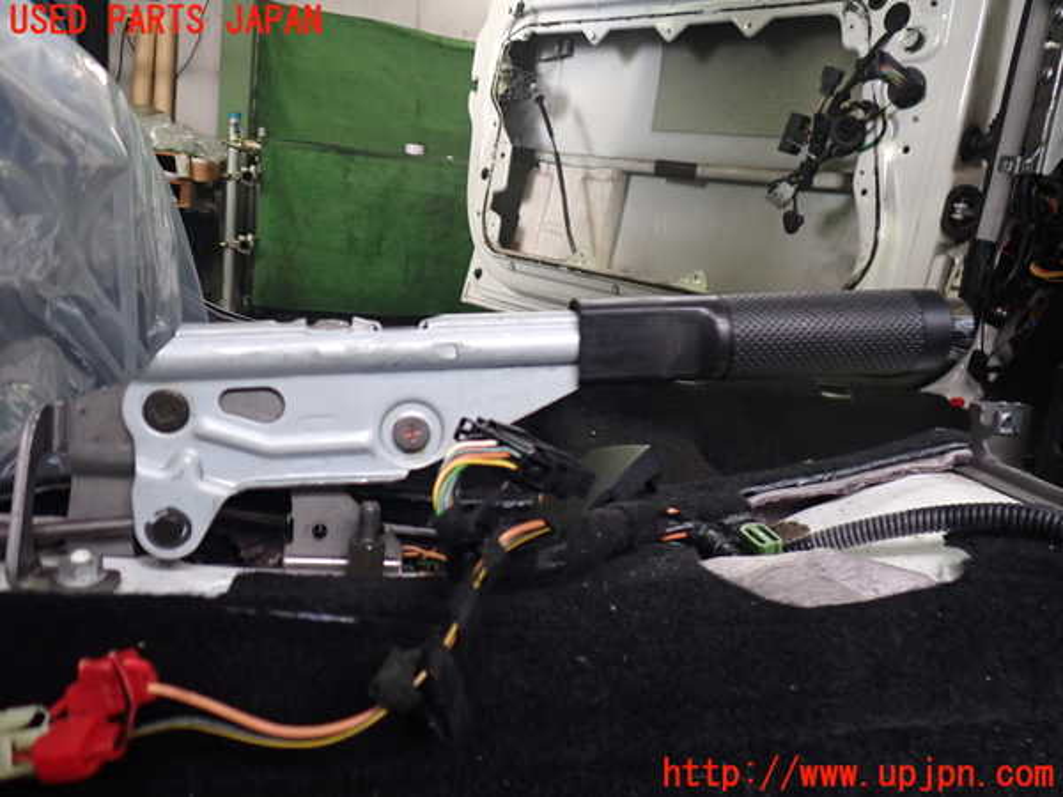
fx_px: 921
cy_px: 398
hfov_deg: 60.0
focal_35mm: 30
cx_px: 532
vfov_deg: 46.8
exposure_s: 1/60
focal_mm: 5.4
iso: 250
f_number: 2.3
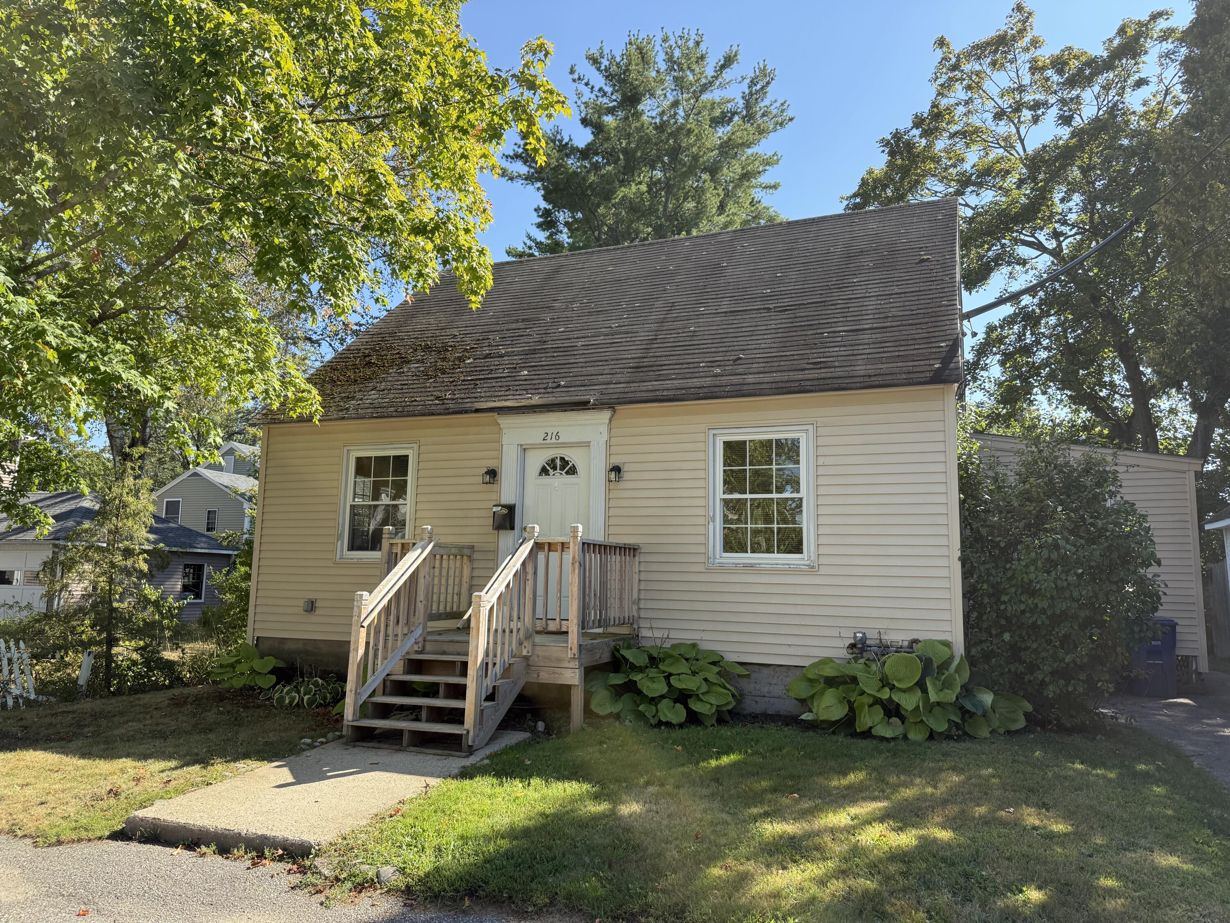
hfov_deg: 71.6
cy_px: 462
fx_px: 853
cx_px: 615
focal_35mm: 24
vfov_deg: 56.8
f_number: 1.78
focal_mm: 6.76
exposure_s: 1/1522
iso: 100
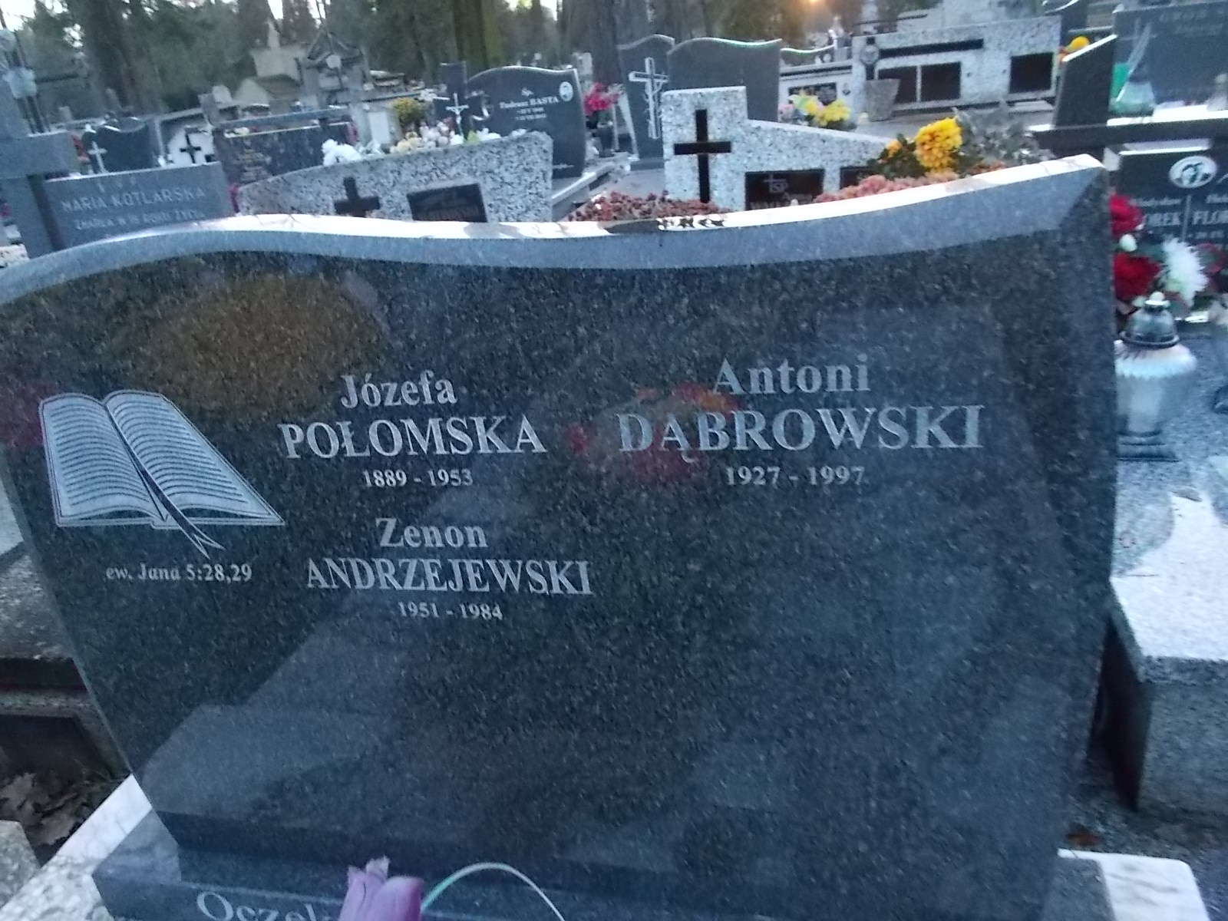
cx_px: 614
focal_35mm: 26
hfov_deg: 67.3
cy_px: 460
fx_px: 922
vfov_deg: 53.1
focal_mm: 4.6
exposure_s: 1/40
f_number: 3.2
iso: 400
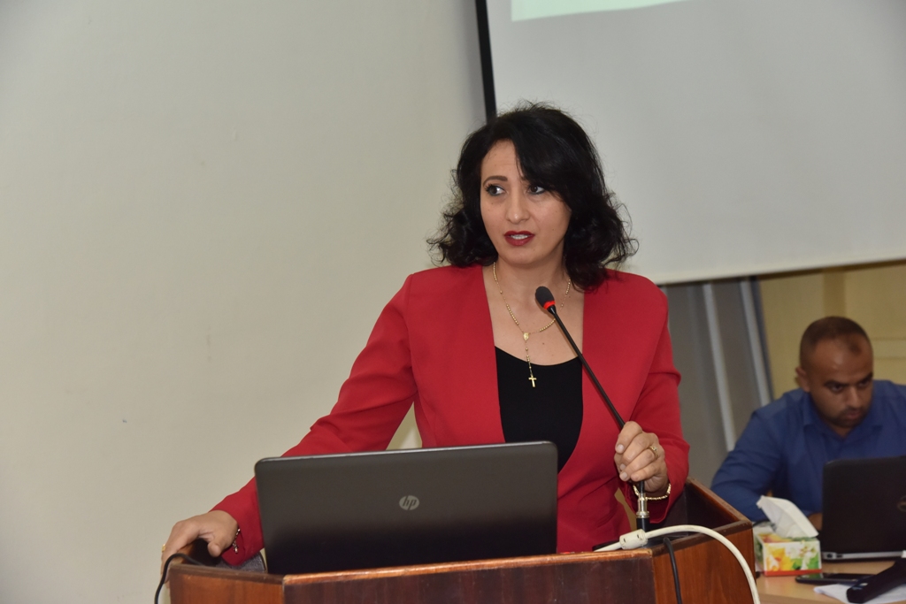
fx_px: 1661
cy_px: 302
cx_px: 453
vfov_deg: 20.6
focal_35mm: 66
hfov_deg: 30.5
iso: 1600
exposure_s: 1/200
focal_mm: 66
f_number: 5.6
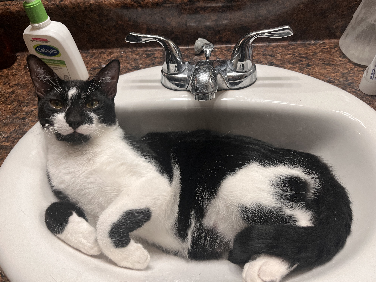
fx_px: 282
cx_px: 188
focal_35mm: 26
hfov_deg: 67.3
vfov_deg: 53.1
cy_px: 141
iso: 125
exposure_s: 1/120
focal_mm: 5.1
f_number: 1.6
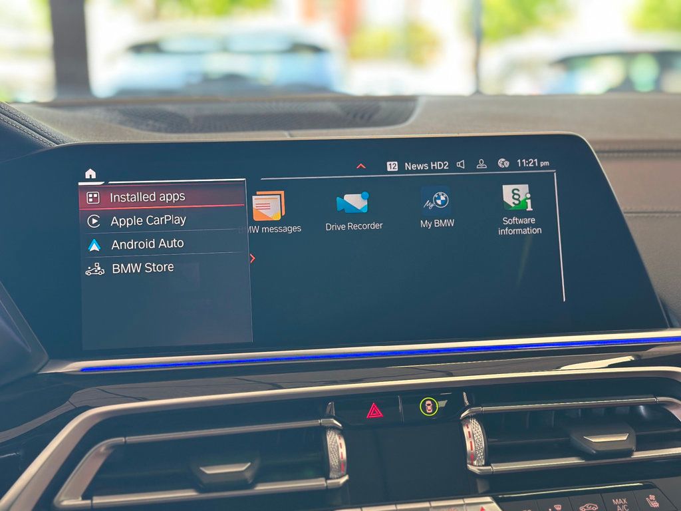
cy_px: 256
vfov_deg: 30.3
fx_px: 944
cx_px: 340
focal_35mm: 48
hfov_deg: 39.7
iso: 160
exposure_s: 1/60
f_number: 1.78
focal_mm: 6.86
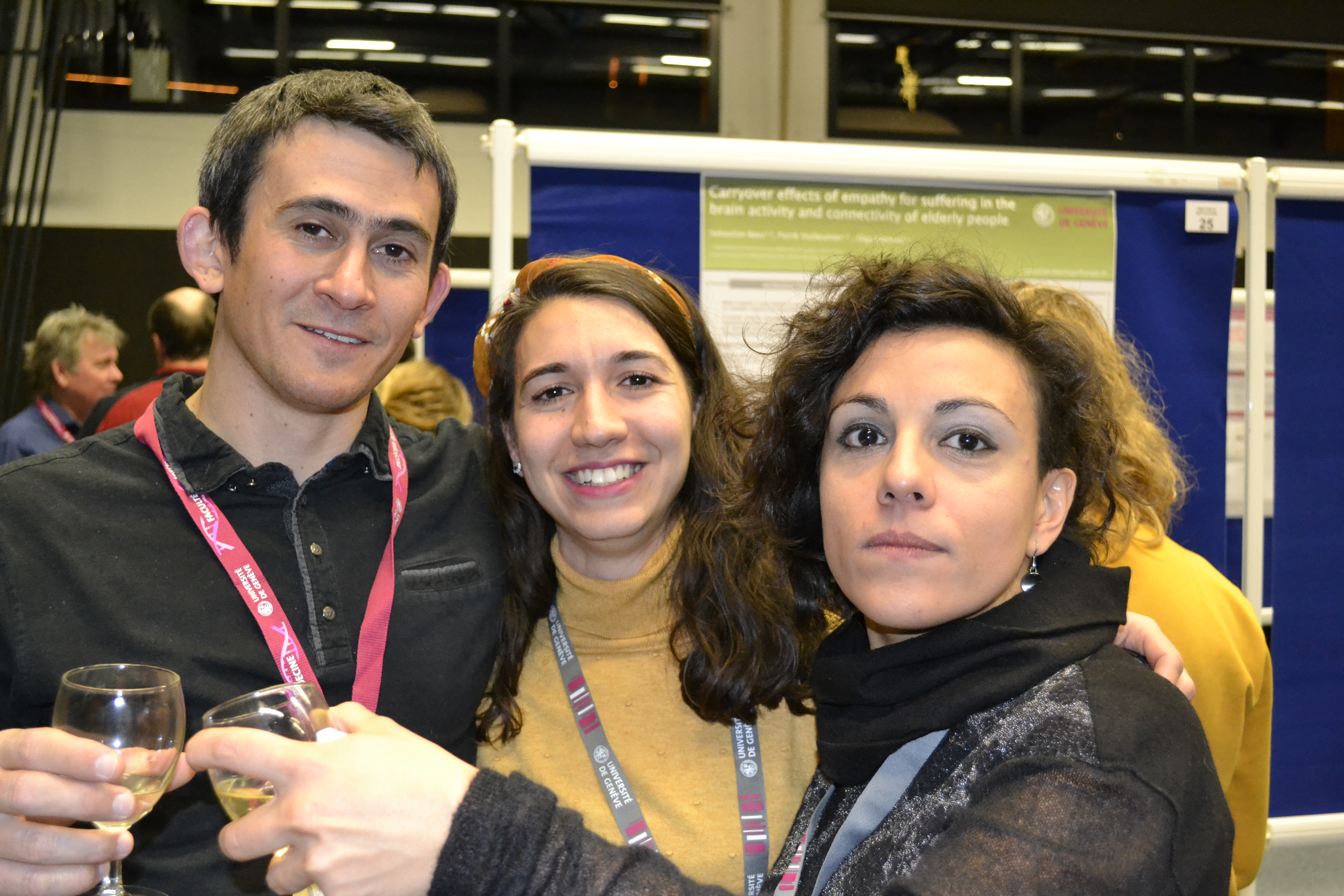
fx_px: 1568
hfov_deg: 46.4
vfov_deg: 31.9
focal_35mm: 42
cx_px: 672
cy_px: 448
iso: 3200
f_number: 4.5
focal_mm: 28
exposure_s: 1/60
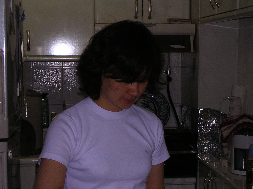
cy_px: 94
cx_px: 126
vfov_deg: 16.2
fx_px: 665
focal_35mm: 91
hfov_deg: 21.5
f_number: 4.3
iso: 100
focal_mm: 13.7
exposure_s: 1/60.1
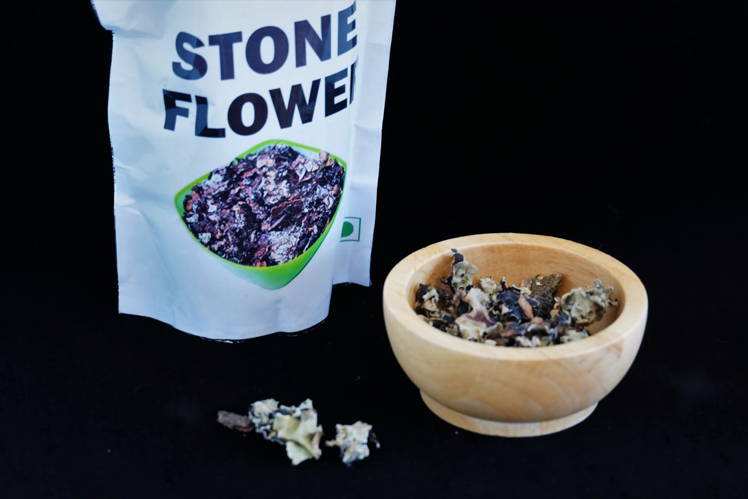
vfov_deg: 10.2
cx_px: 374
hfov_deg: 15.2
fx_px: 2805
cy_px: 250
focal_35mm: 135
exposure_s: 1/6
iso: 200
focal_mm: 90
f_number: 5.4
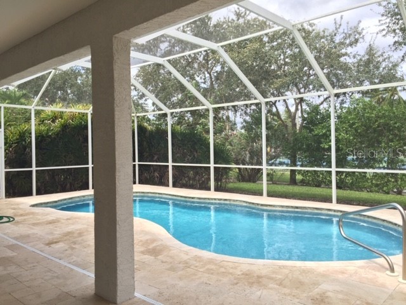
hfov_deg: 61.7
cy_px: 152
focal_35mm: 29
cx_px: 203
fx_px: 340
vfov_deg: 48.2
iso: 32
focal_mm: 4.15
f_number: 2.2
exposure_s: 1/659
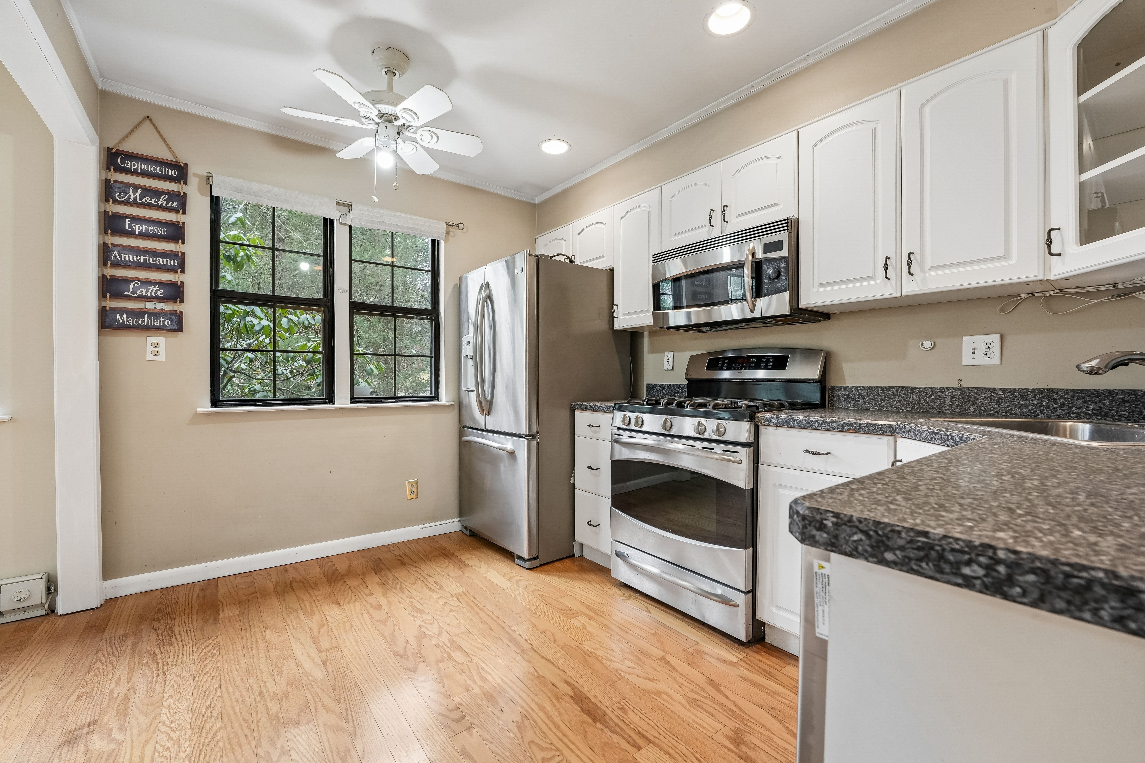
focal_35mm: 14
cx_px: 572
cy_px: 382
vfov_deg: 81.2
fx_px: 445
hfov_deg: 104.3
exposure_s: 1/20
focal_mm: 14
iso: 400
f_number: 8
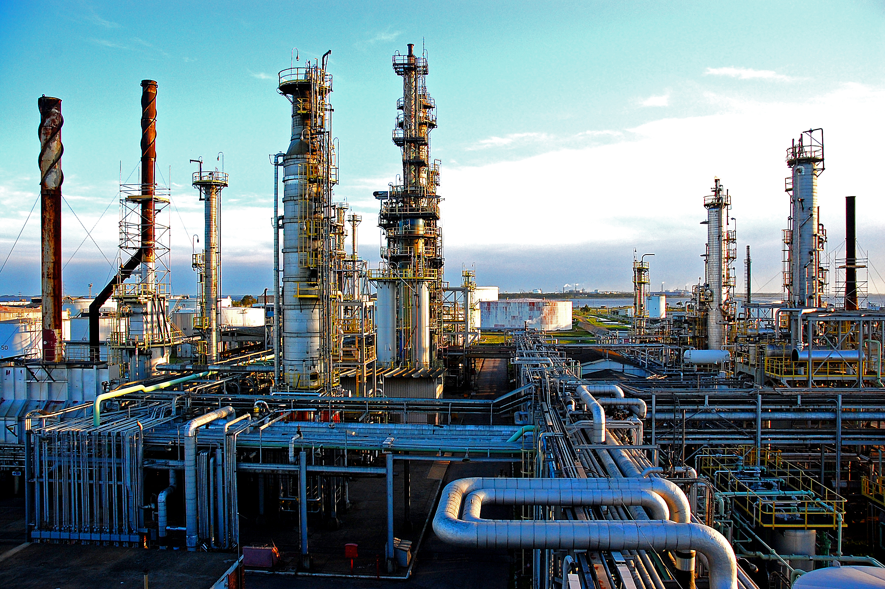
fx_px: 663
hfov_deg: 67.4
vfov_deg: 47.8
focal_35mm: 27
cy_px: 294
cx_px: 442
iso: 400
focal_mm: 18
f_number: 6.3
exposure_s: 1/320
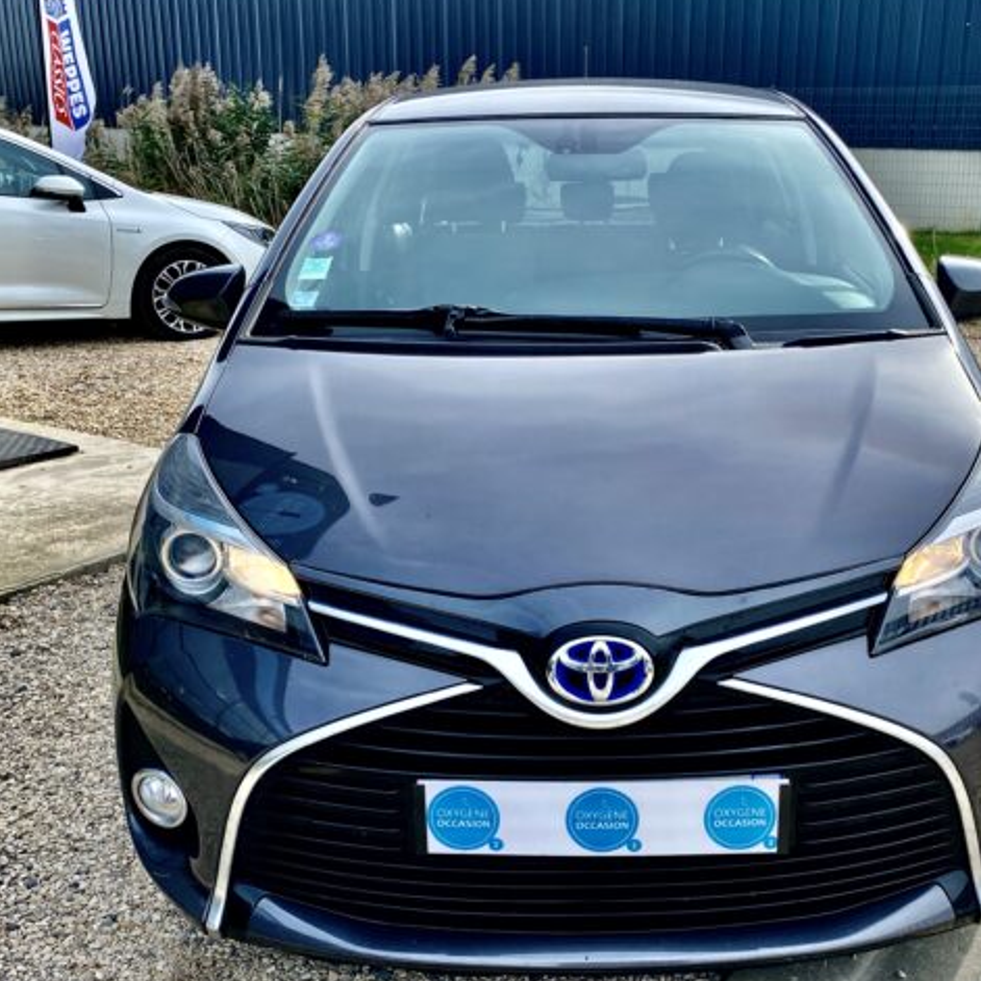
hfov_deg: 42.5
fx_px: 1250
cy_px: 562
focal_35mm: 39
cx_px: 617
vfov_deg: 42.7
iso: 32
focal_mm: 4.25
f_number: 1.8
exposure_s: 1/1093
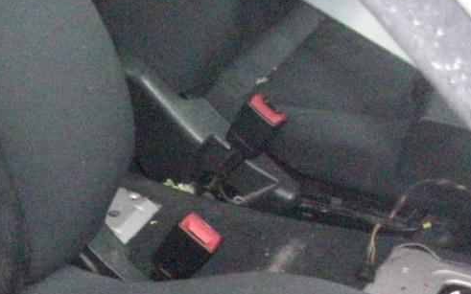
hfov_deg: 21.5
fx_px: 1207
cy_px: 354
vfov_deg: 13.5
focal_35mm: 94
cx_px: 25
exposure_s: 1/128
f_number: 2.8
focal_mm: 5.7
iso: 800
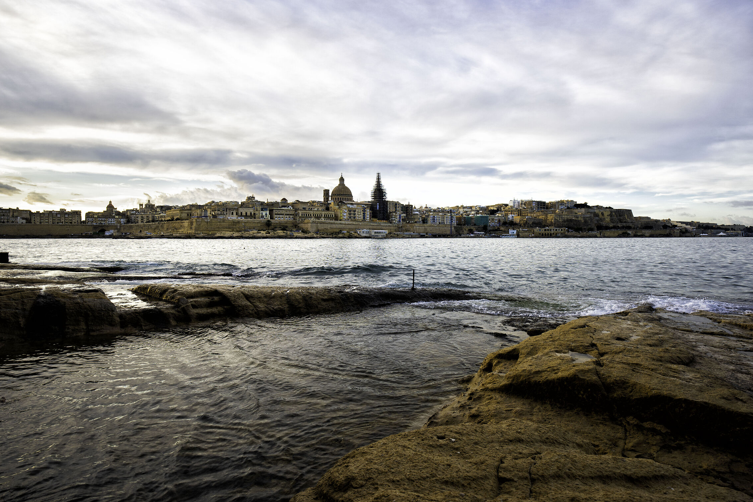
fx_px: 398
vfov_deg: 64.6
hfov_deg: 86.9
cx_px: 366
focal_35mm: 19
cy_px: 238
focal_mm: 18
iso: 64
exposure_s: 1/60
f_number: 7.1
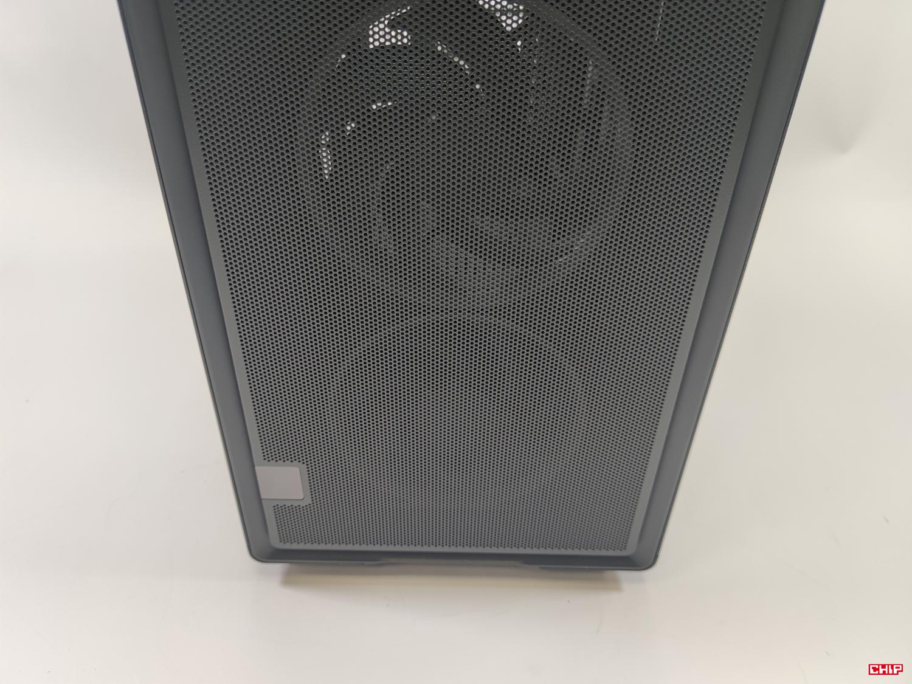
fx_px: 659
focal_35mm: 25
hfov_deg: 69.4
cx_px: 456
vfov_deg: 54.9
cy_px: 342
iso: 81
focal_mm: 6.78
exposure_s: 1/100
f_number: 1.85
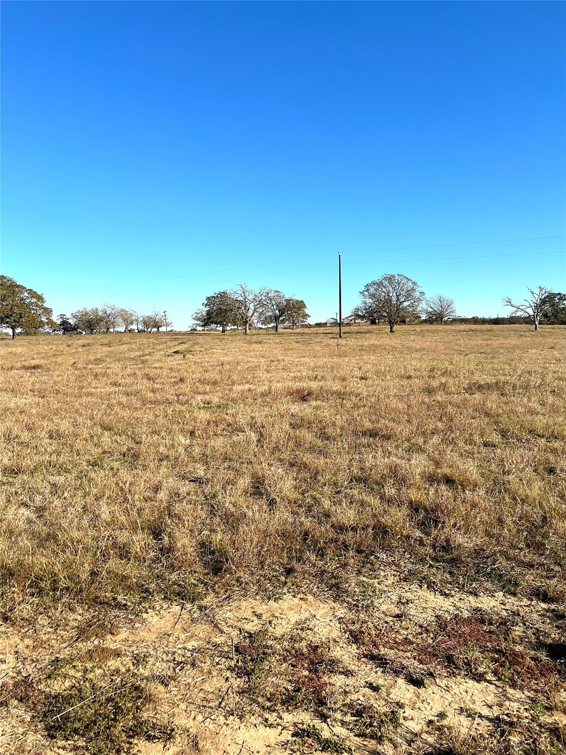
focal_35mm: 26
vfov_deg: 67.3
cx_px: 283
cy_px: 378
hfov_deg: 53.1
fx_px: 567
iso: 50
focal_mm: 5.7
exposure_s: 1/3831
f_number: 1.5
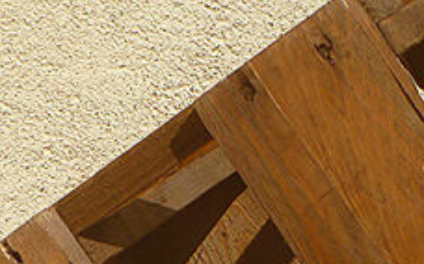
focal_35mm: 164
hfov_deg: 12.7
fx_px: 1893
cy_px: 476
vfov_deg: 7.7
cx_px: 351
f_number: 3.8
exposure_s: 1/1300
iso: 80
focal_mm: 7.9
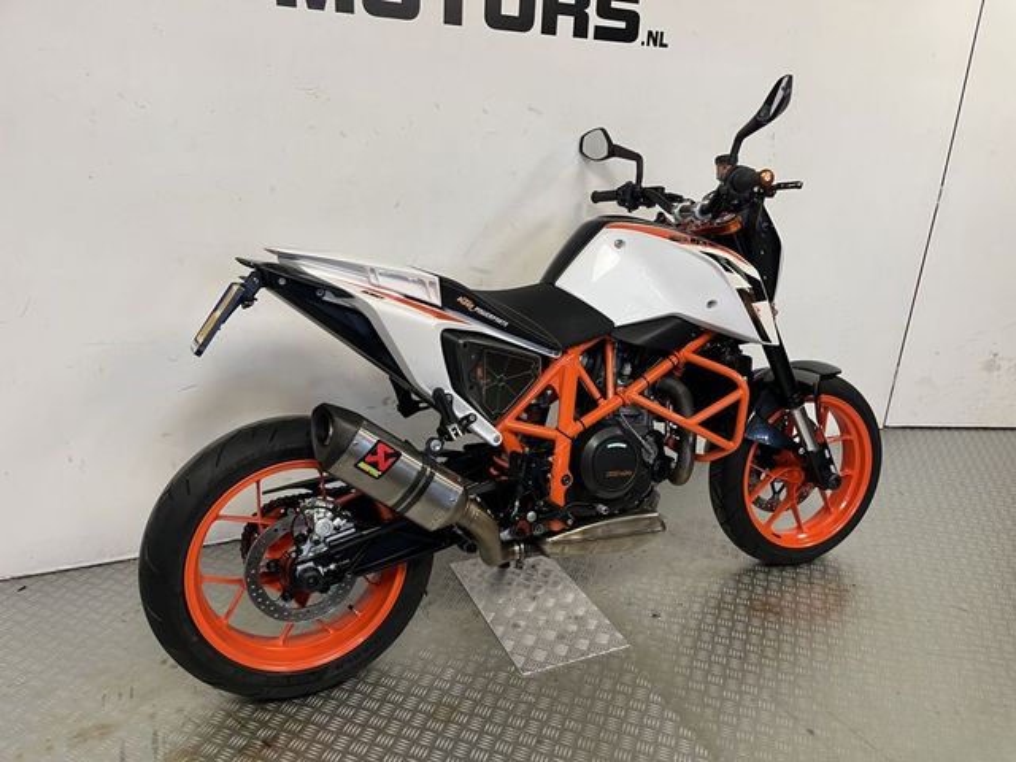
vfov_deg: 53.1
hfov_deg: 67.3
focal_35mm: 26
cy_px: 381
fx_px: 763
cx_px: 508
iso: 80
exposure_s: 1/50
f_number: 1.6
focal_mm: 5.1
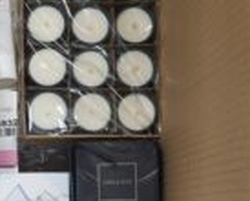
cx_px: -11
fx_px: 548
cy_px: 201
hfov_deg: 24.3
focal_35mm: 74
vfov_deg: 20.1
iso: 250
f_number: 1.8
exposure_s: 1/100
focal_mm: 5.4
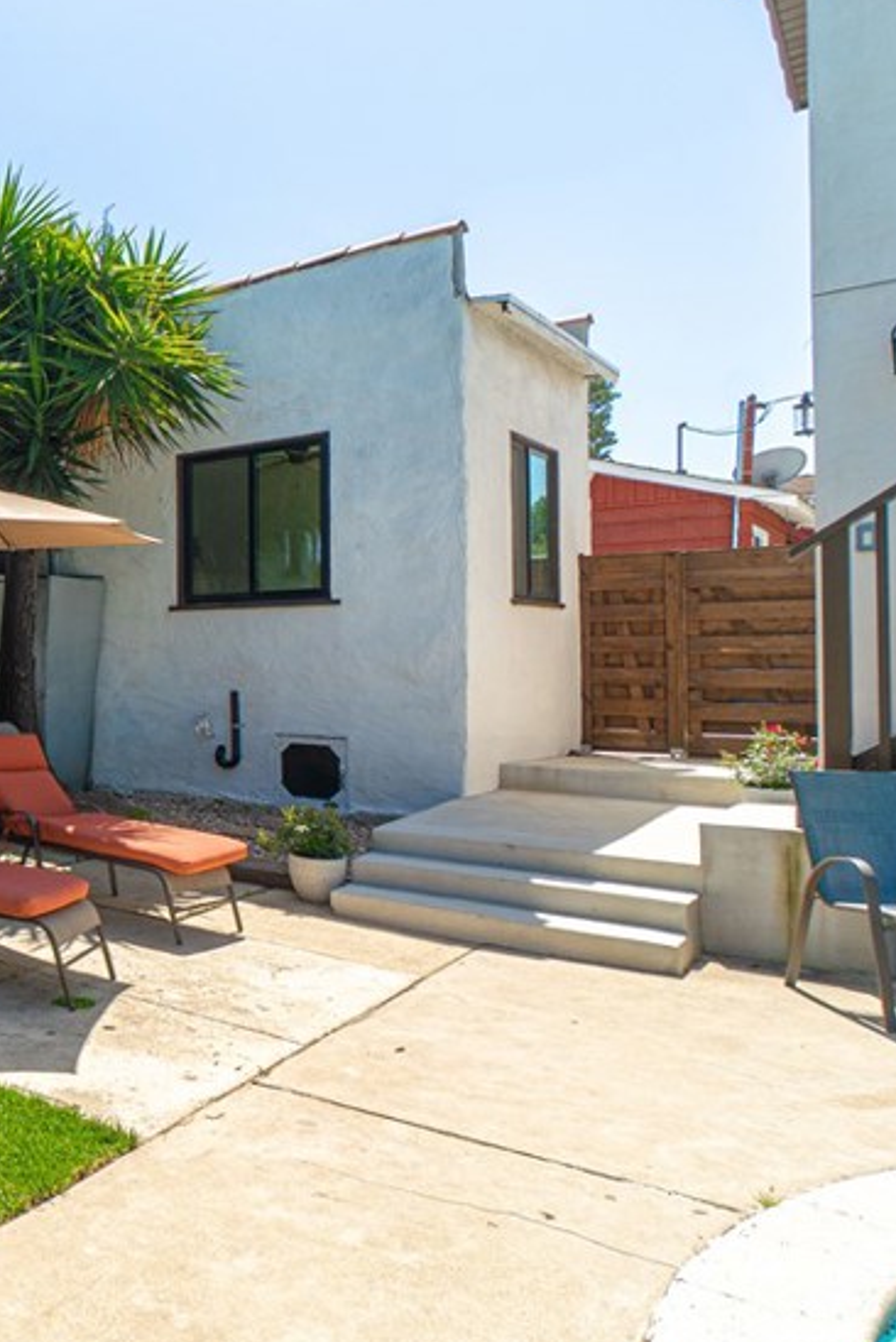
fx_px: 1044
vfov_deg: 65.4
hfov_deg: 37.2
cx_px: -140
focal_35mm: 28
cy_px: 647
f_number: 7.1
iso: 100
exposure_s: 1/200
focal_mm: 10
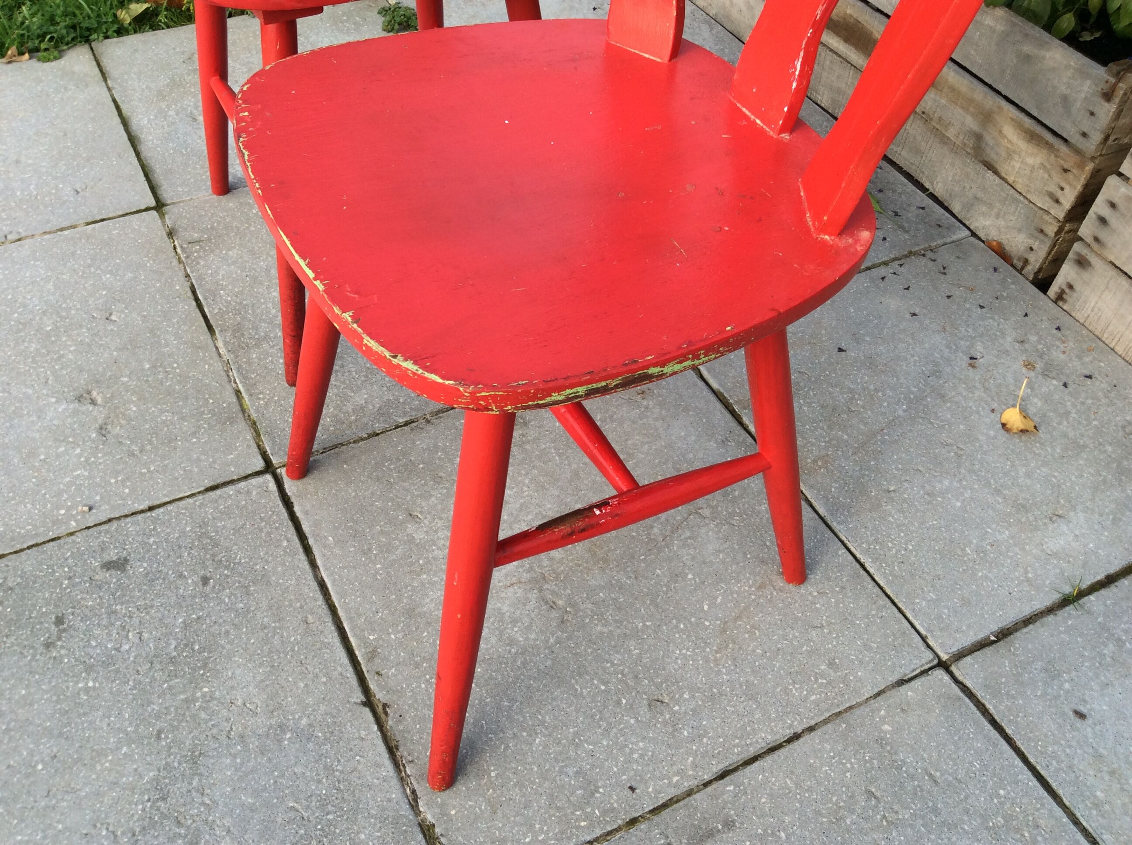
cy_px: 422
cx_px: 566
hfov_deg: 56.9
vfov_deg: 44.1
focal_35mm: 32
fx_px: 1045
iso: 32
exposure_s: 1/364
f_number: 2.4
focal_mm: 3.3
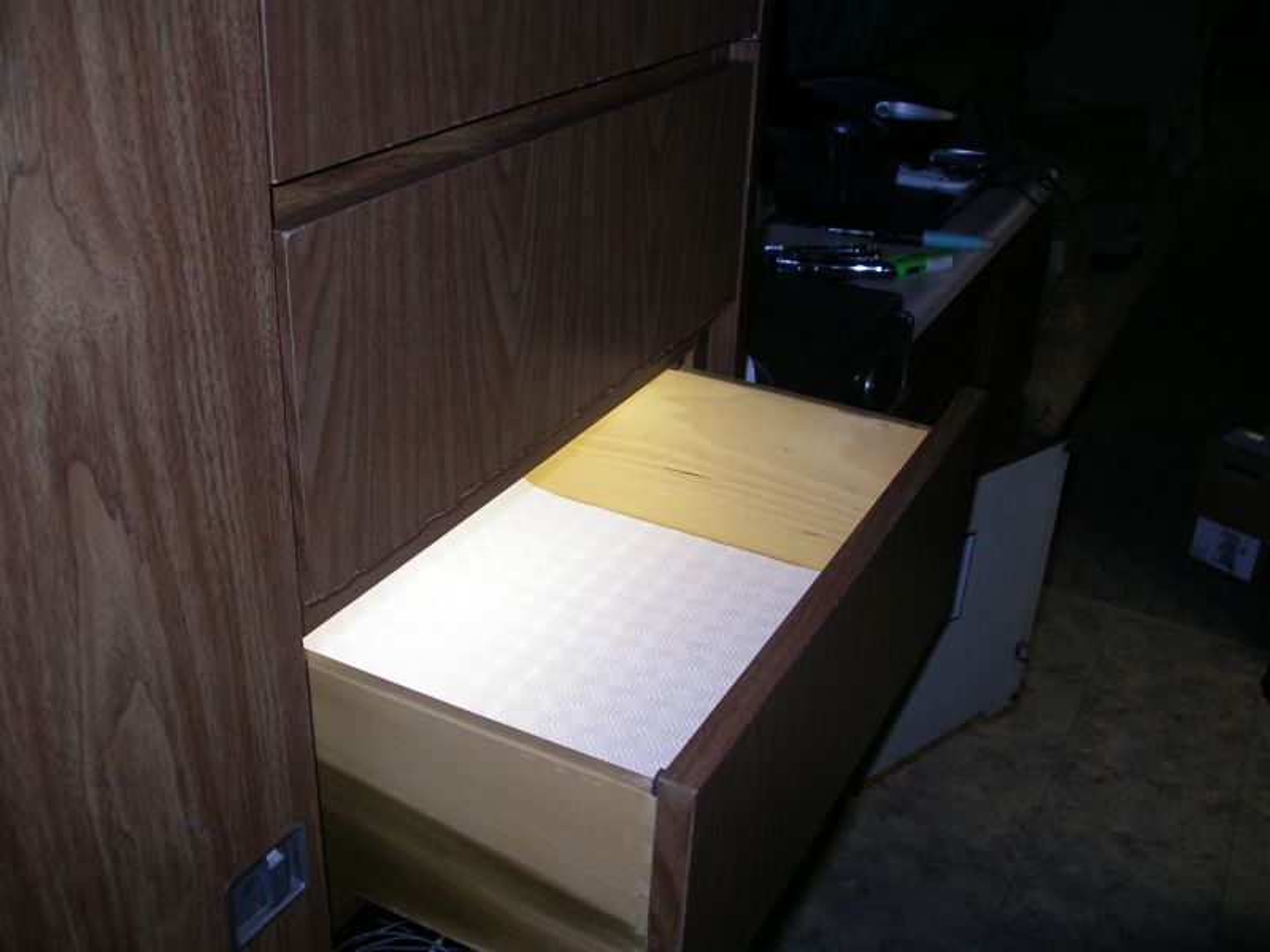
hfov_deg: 50.1
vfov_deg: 38.7
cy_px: 476
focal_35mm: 37
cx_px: 635
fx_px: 1357
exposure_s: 1/40
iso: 160
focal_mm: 7.8
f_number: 2.8
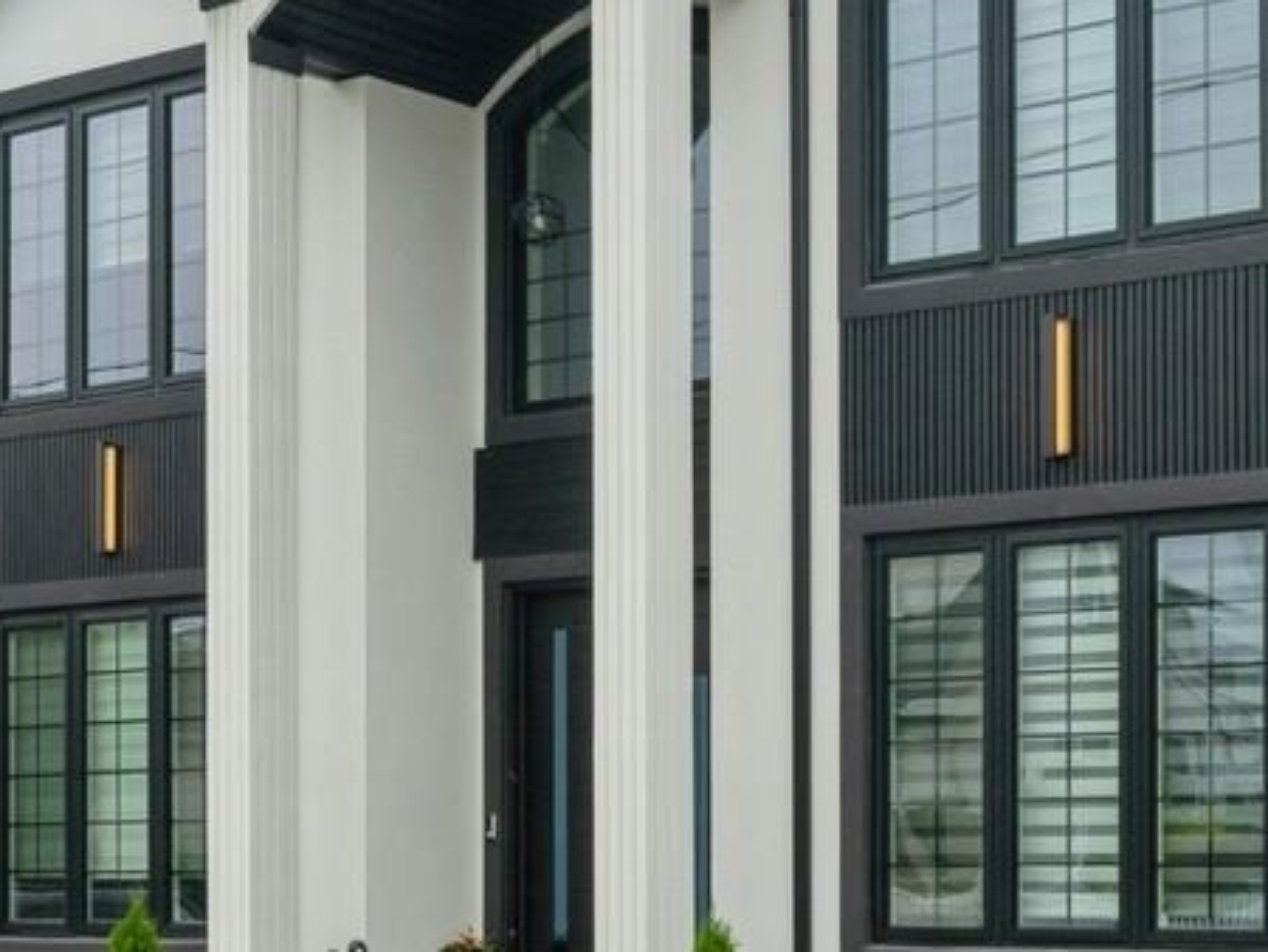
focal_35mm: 82
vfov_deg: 17.9
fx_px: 3005
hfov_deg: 23.4
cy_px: 707
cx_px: 1068
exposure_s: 1/125
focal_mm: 24
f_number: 11
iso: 400
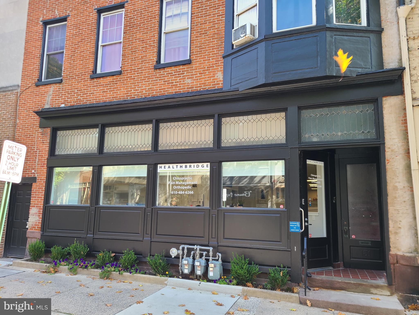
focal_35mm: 26
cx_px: 210
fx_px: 315
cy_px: 158
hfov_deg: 67.3
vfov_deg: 53.1
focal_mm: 5.4
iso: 40
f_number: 1.8
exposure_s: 1/194
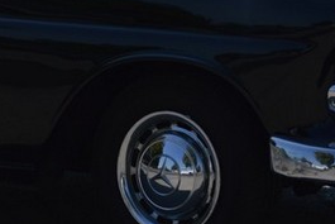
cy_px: -31
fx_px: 2604
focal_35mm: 280
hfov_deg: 7.3
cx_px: -6
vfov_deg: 4.9
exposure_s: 1/800
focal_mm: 55
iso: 100
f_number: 5.6
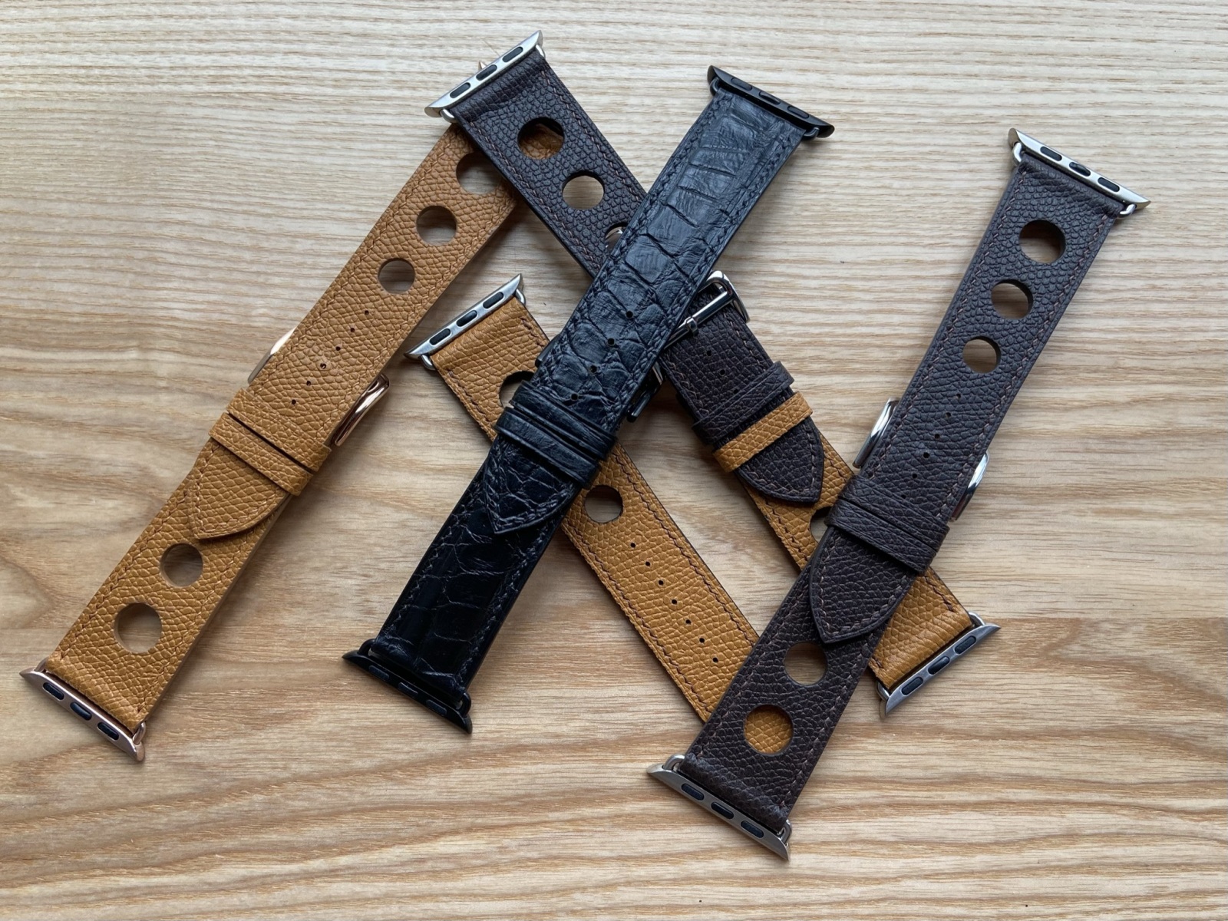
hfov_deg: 67.3
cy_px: 460
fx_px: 922
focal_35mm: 26
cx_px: 614
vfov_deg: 53.1
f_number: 1.8
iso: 80
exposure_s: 1/122
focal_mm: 4.25
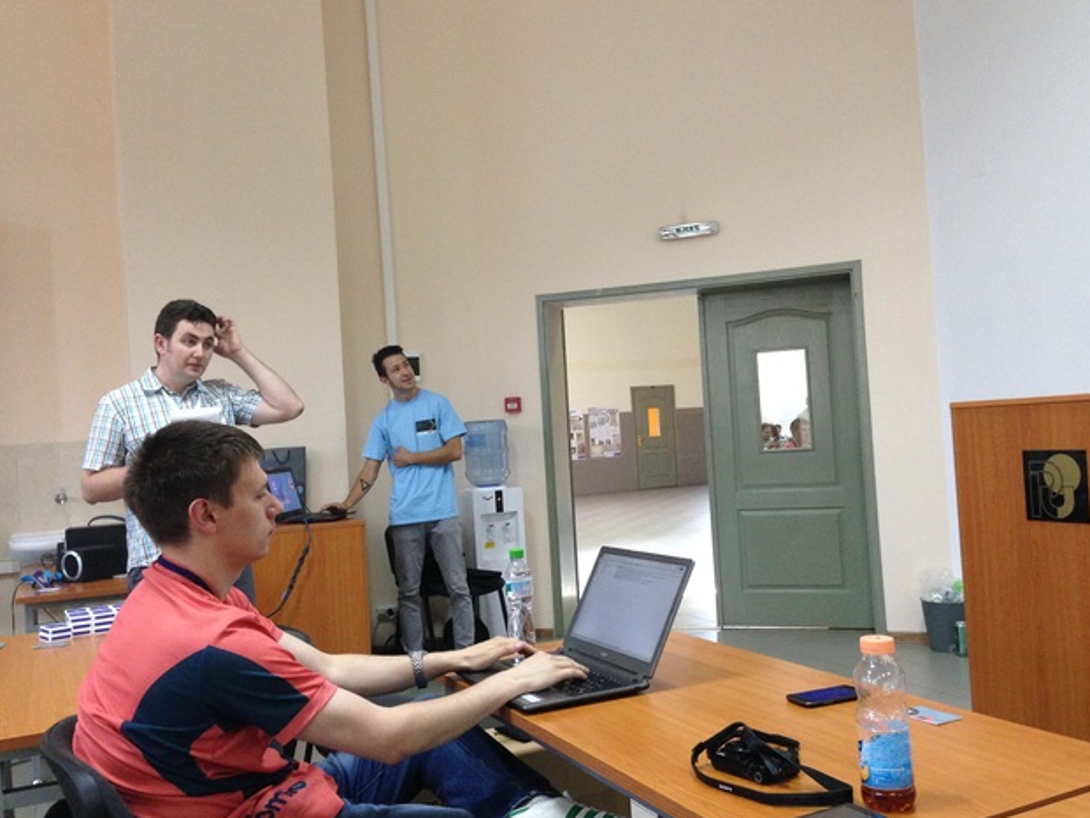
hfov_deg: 53.9
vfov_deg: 41.8
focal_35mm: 34
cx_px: 558
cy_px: 407
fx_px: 1071
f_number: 2.4
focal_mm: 4.12
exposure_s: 1/20
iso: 200
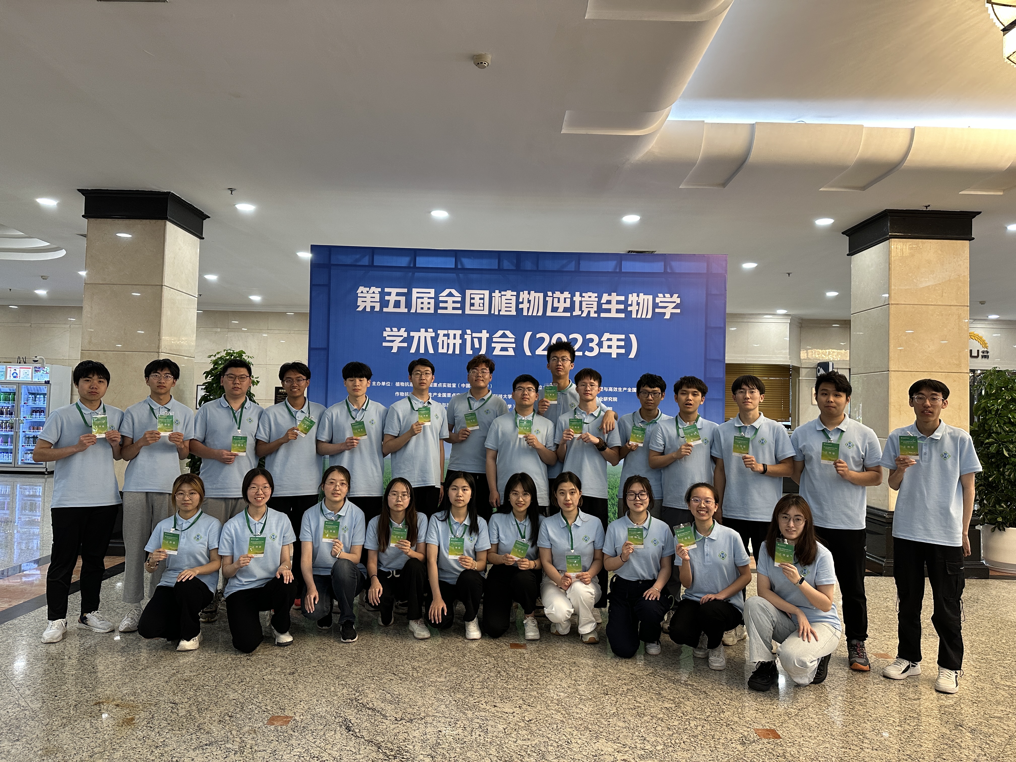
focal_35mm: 24
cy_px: 381
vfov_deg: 56.8
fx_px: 704
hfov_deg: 71.6
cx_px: 508
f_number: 1.78
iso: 160
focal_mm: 6.86
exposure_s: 1/100
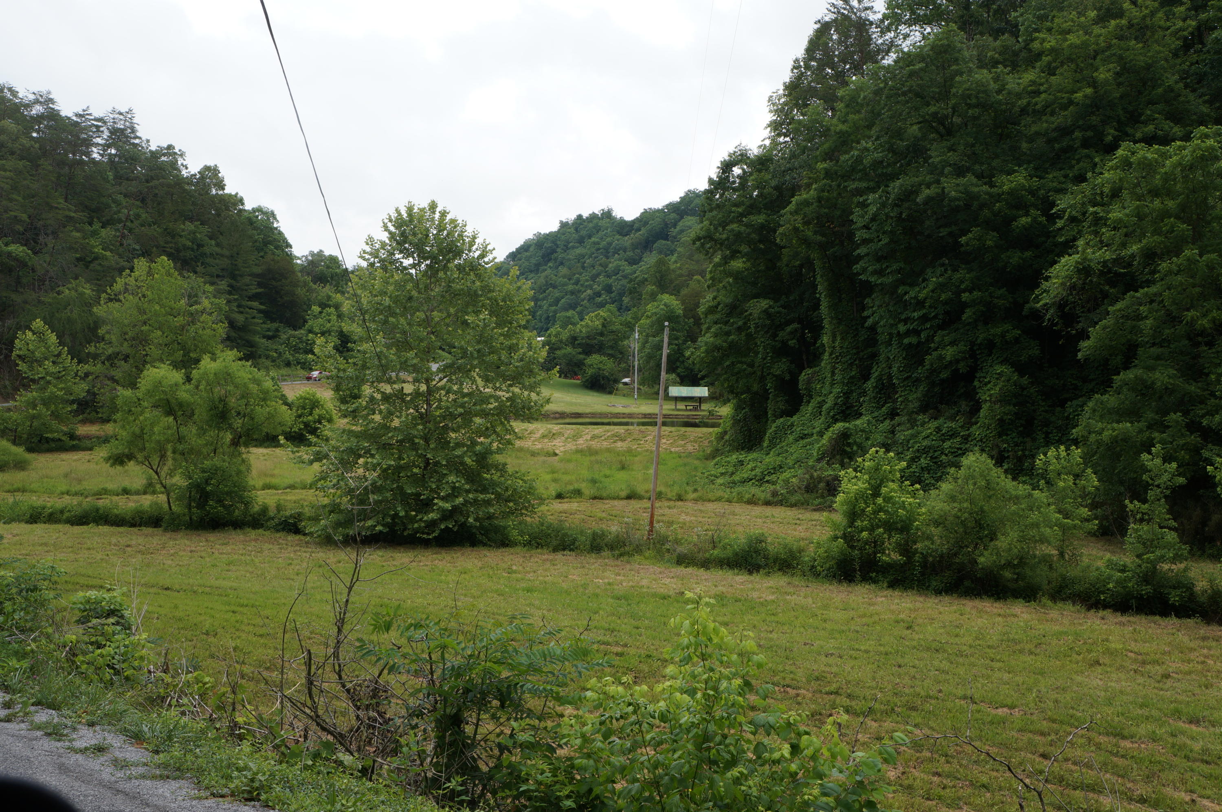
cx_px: 611
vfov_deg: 35.4
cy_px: 406
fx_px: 1272
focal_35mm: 38
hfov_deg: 51.3
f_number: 9
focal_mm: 25
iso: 100
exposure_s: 1/100
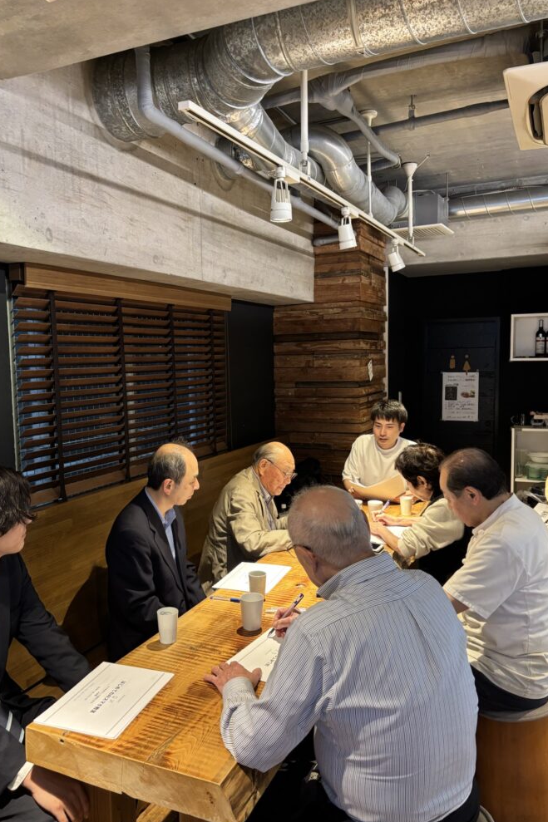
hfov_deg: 46.4
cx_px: 258
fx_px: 640
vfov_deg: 65.5
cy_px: 416
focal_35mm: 28
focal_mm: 5.96
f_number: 1.6
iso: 250
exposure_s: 1/50
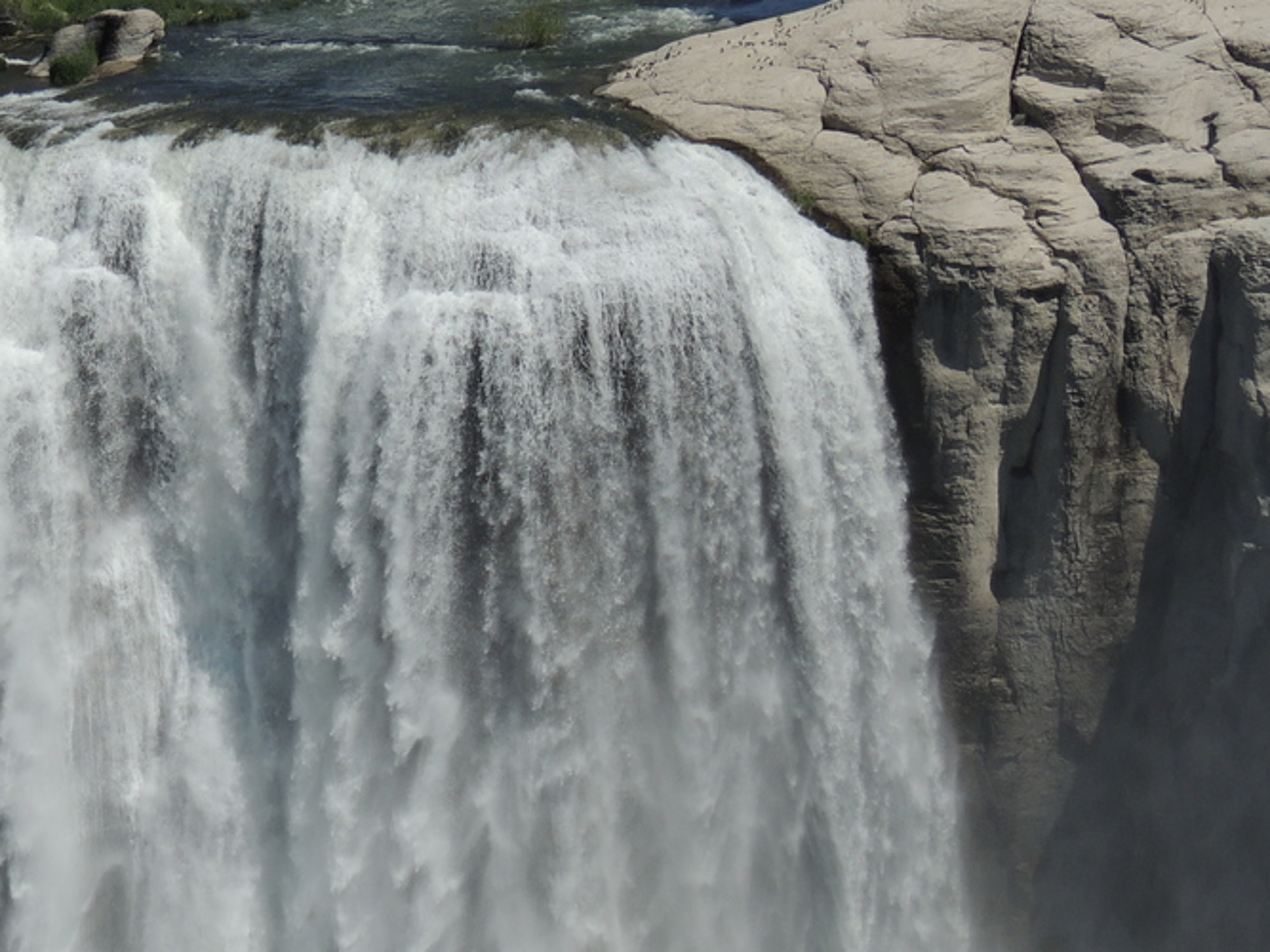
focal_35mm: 144
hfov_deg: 13.6
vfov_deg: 10.3
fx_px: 5282
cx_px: 202
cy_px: 480
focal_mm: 13.3
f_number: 4.4
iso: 100
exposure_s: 1/1600
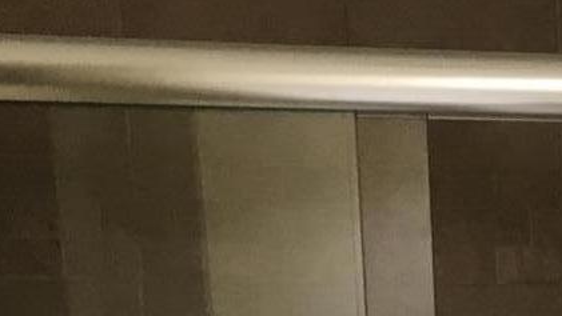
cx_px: 738
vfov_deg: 7.1
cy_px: 1009
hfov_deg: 13.8
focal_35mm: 150
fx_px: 2236
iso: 25
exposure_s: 1/30
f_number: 2.2
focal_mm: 4.15
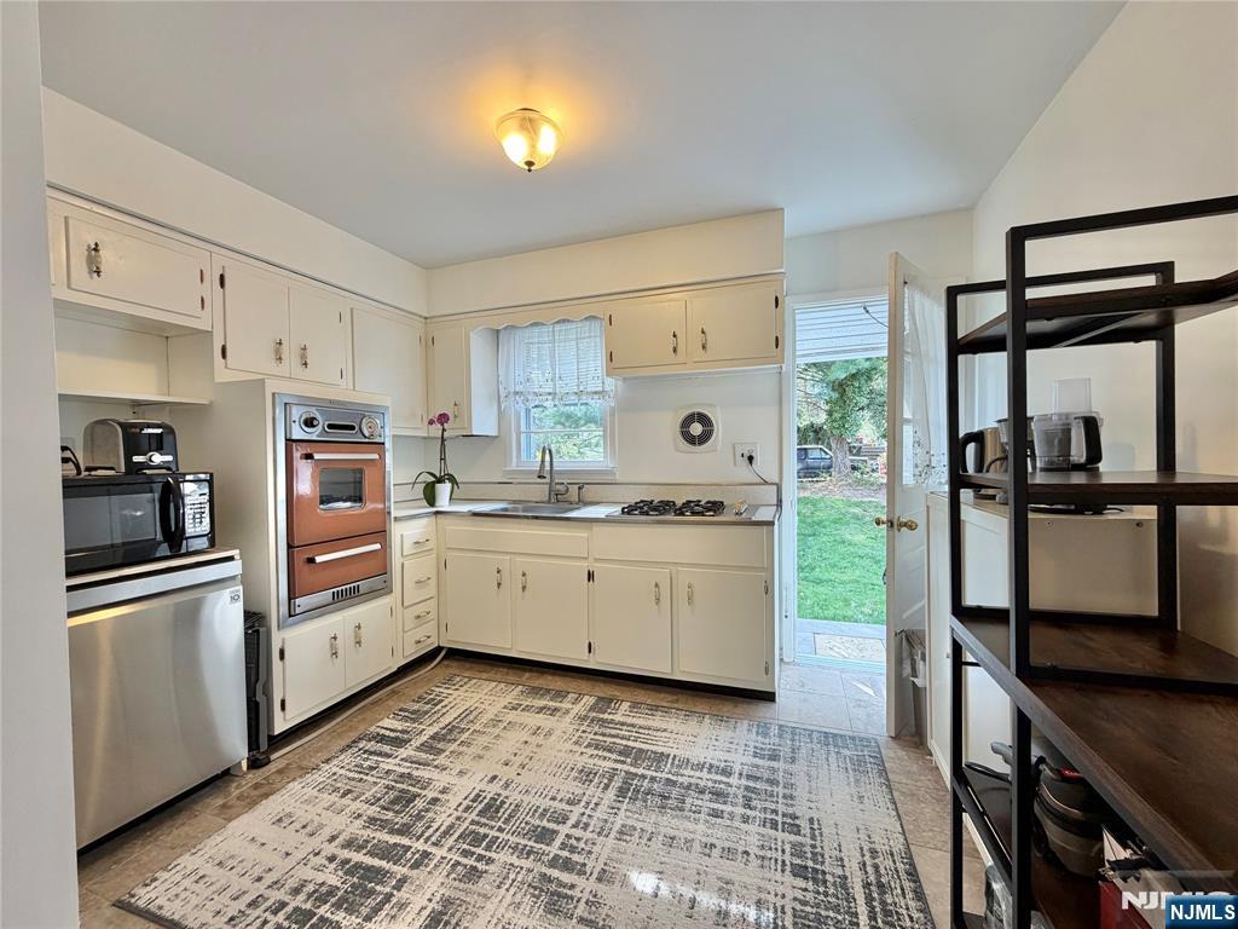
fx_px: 501
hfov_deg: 102.1
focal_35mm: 14
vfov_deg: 85.7
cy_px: 464
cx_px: 619
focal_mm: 2.22
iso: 100
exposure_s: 1/120
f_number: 2.2
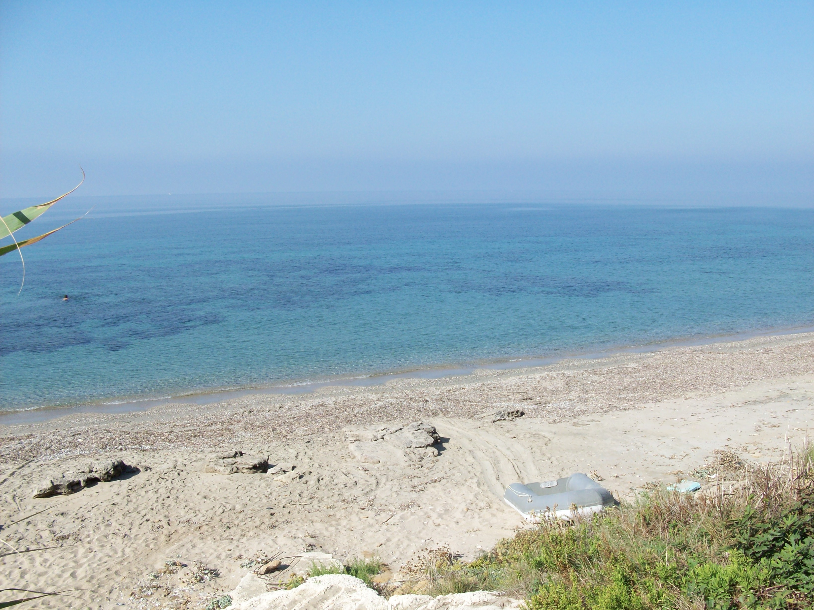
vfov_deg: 41.8
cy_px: 305
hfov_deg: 54.0
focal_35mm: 34
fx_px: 800
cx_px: 407
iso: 64
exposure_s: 1/291
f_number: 5.5
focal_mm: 5.7
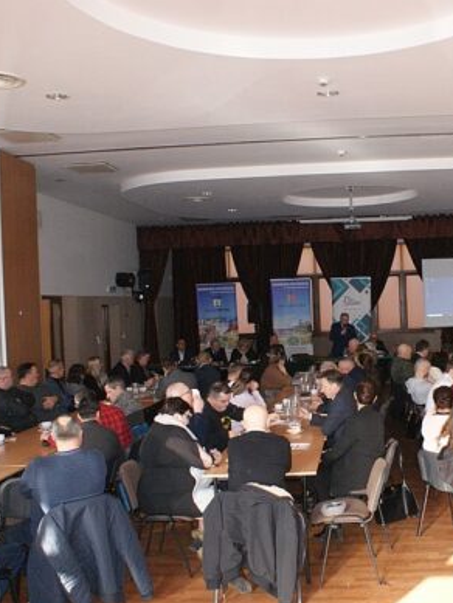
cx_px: 346
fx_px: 698
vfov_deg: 46.8
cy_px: 307
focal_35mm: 40
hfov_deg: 35.1
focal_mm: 18
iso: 800
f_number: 5.6
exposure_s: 1/160
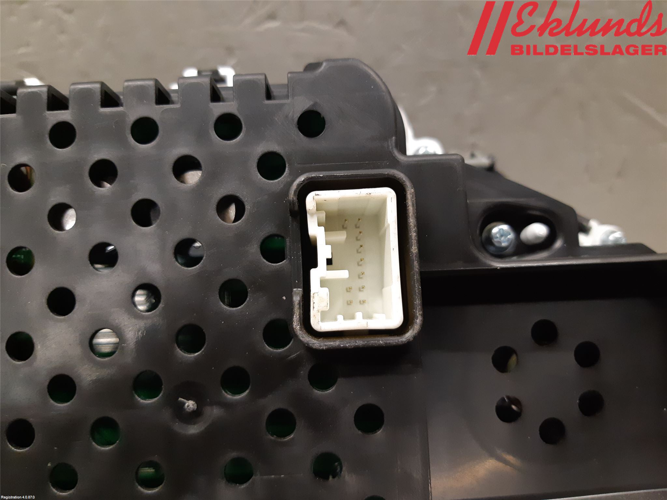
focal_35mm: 26
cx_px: 334
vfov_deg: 53.1
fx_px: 501
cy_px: 250
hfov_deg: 67.3
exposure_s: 1/50
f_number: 1.7
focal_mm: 3.93
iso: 250
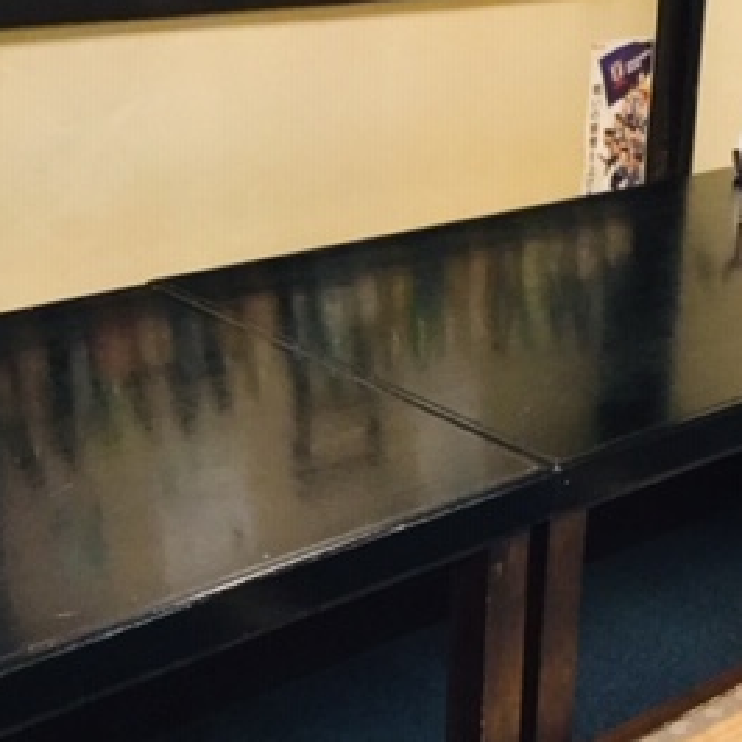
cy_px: 385
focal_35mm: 66
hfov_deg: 26.0
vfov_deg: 26.1
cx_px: 483
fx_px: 1601
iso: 400
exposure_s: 1/15
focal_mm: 3.3
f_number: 2.4
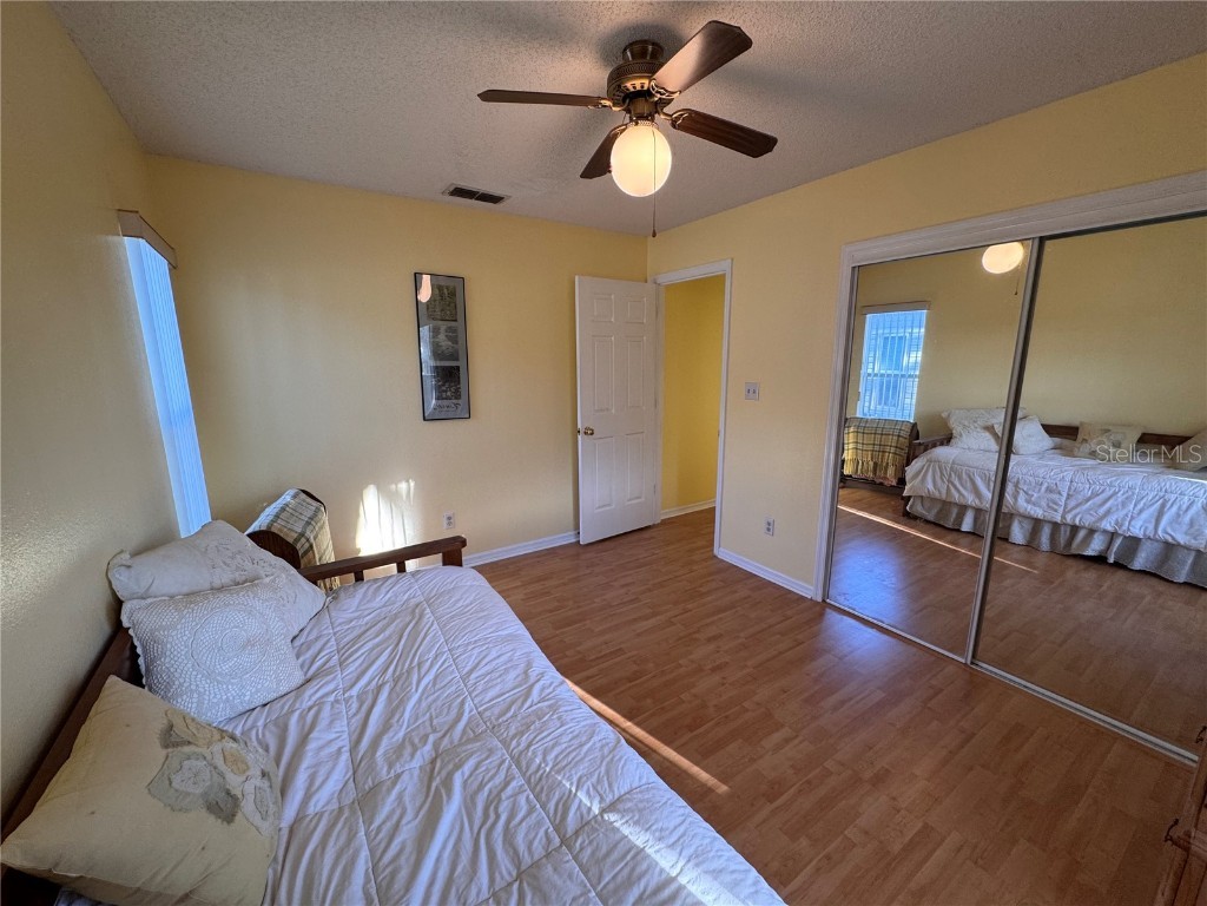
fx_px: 488
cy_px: 453
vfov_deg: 85.7
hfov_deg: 102.1
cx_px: 604
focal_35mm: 14
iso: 160
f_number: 2.2
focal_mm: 2.22
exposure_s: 1/120
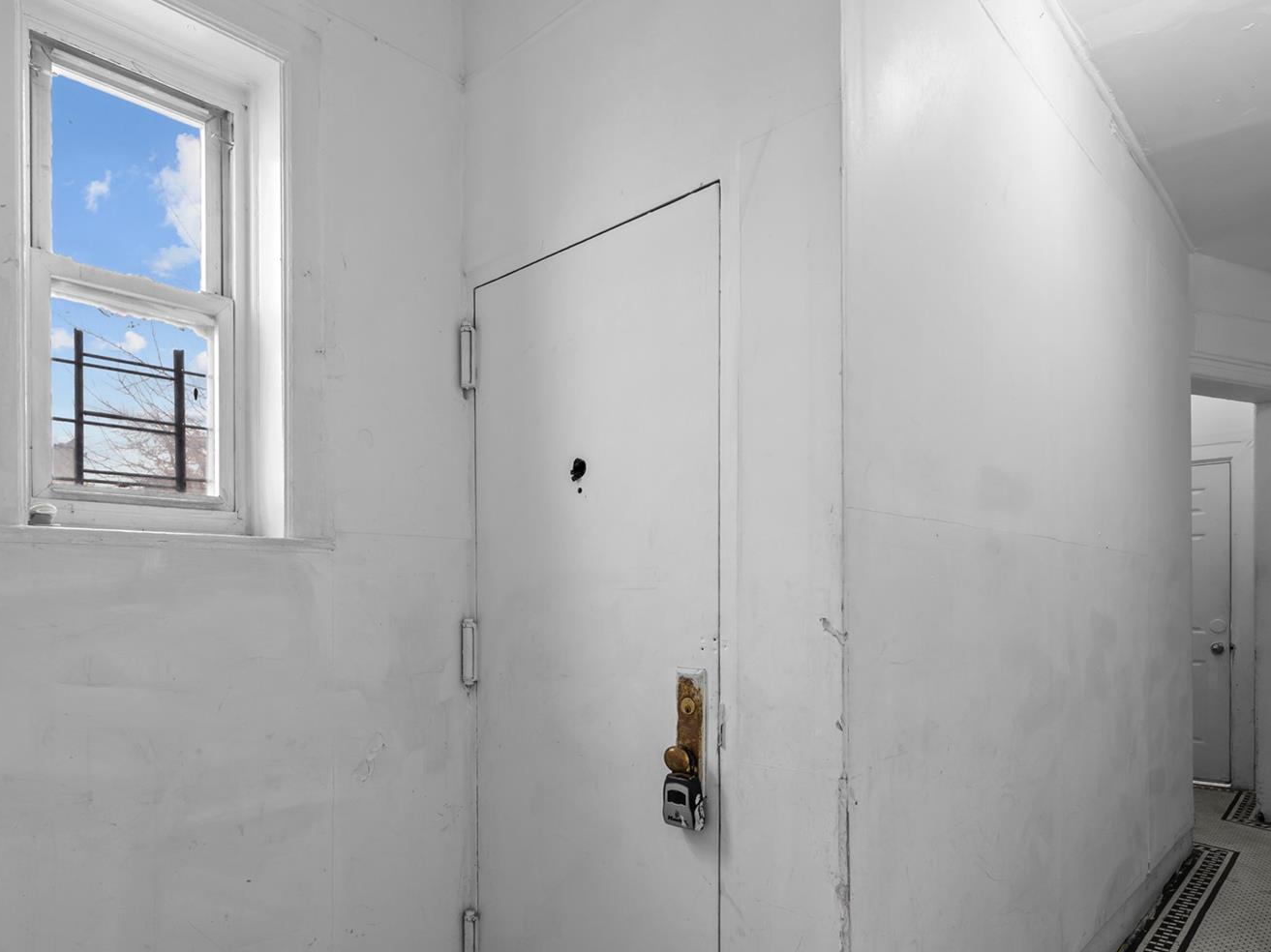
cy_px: 567
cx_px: 544
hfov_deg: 78.5
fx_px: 771
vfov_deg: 62.9
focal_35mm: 21
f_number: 10
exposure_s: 1/2.5
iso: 320
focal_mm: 14
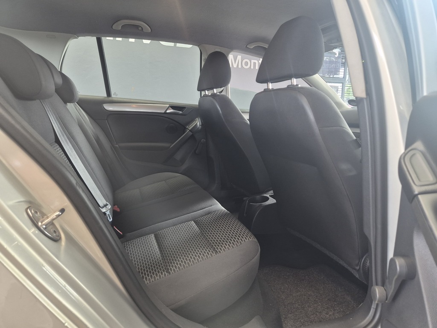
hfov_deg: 73.9
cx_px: 218
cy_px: 164
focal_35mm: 23
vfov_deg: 58.9
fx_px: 290
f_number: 1.8
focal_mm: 5.4
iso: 160
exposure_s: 1/100
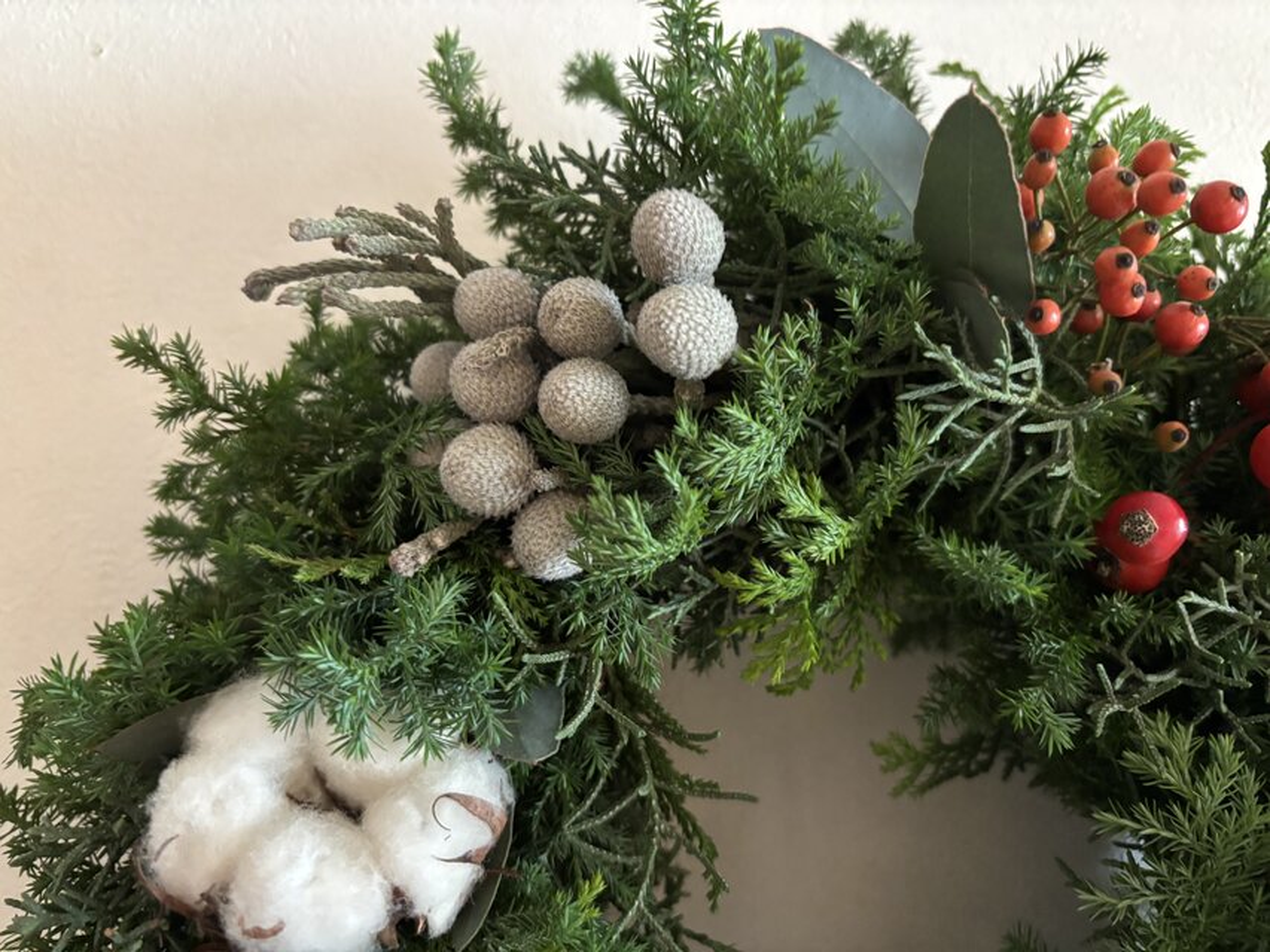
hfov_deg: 67.3
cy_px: 476
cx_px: 635
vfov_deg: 53.1
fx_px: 954
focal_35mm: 26
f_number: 1.6
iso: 640
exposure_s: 1/35
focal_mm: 5.96
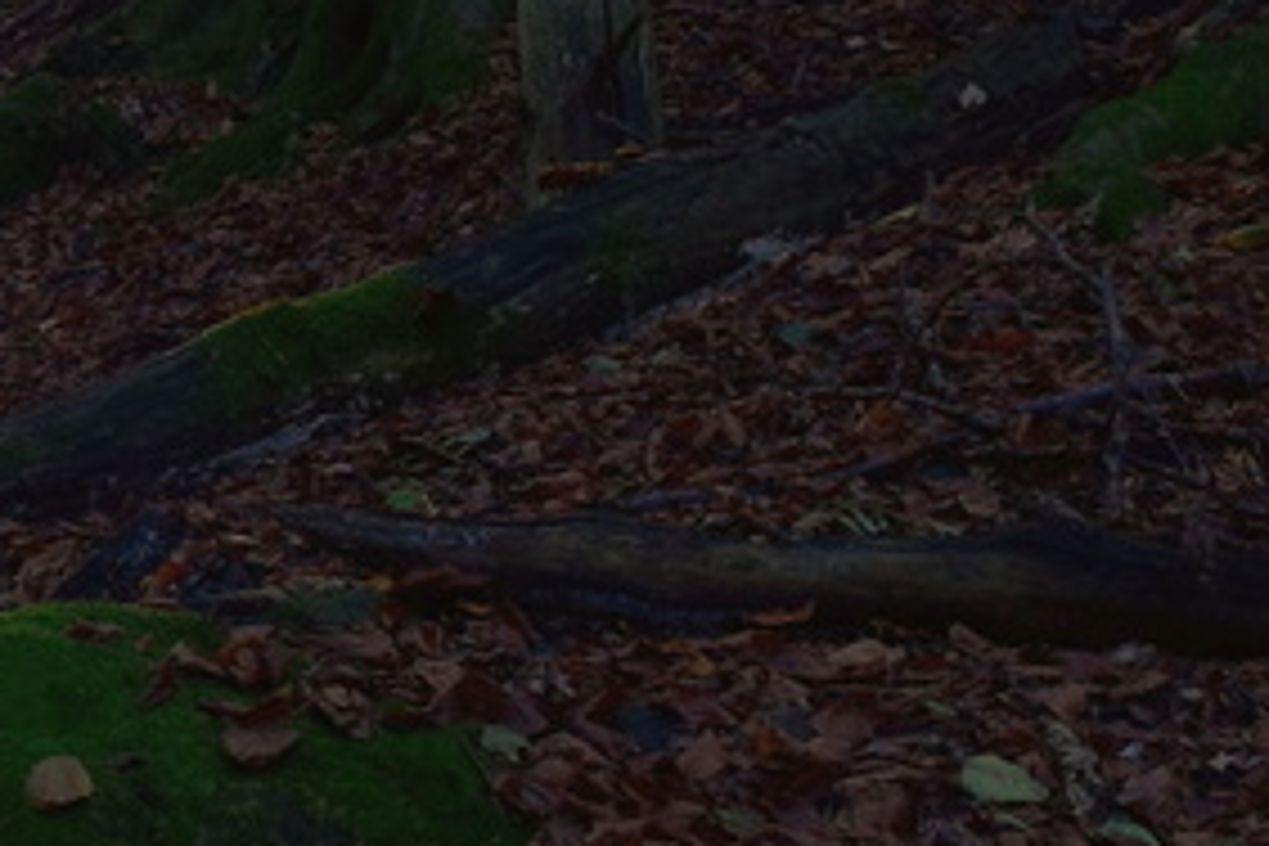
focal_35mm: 134
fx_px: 4723
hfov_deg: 13.8
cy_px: 20
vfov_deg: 10.2
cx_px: -950
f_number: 7.1
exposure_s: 1/30
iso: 400
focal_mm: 18
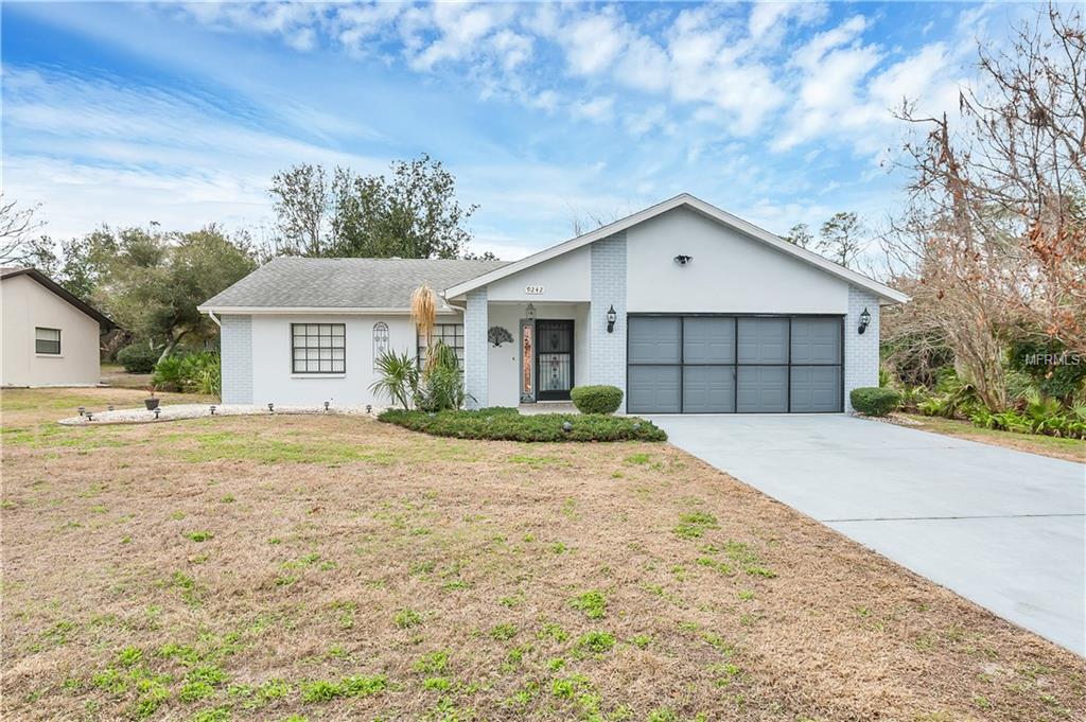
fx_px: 573
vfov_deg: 64.5
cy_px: 361
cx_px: 543
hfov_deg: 87.0
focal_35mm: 19
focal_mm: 19
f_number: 8
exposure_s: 1/250
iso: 320
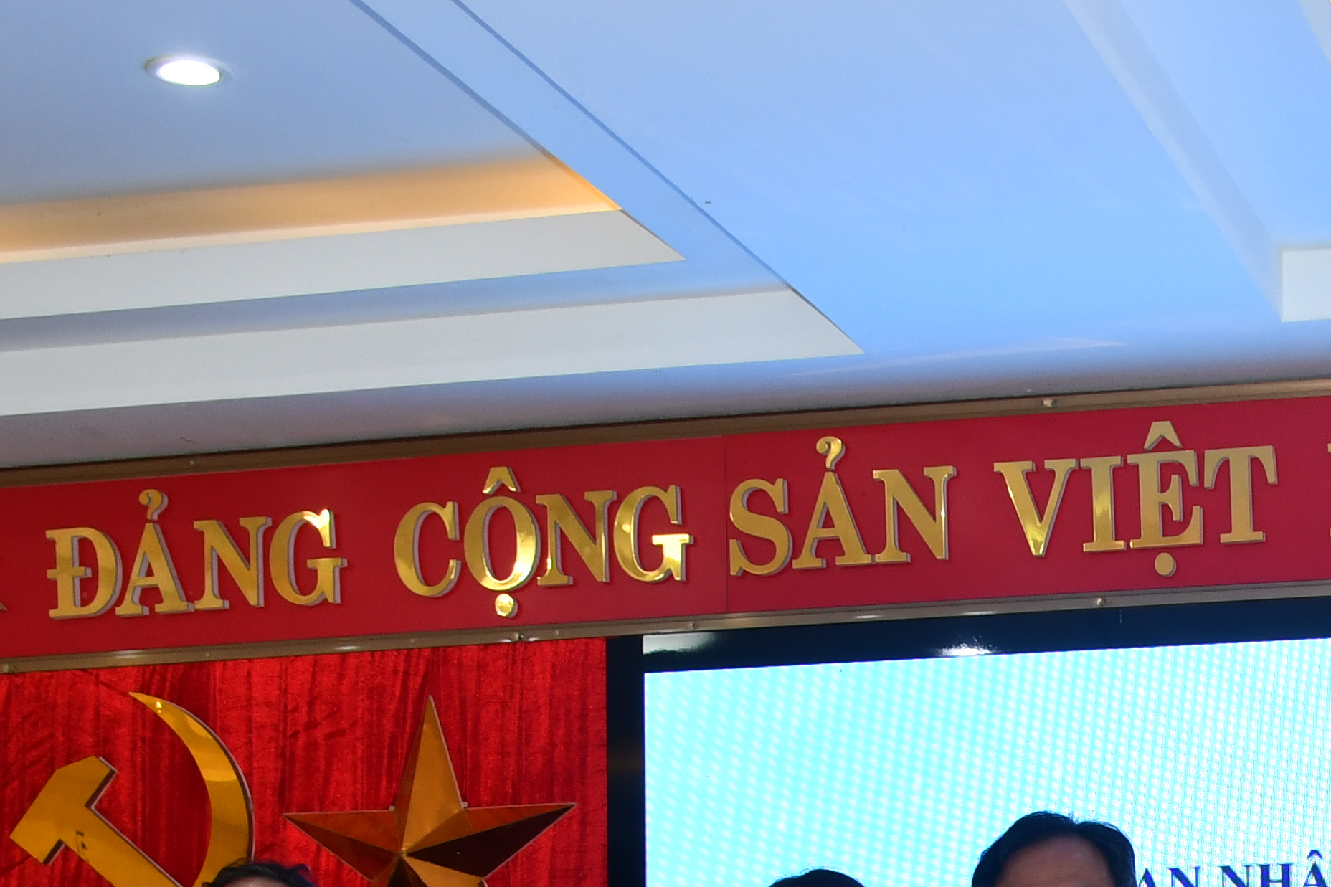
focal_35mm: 99
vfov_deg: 13.3
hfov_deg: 20.0
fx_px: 3660
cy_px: 1177
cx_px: 1319
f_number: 3.5
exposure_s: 1/100
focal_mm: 22
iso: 400
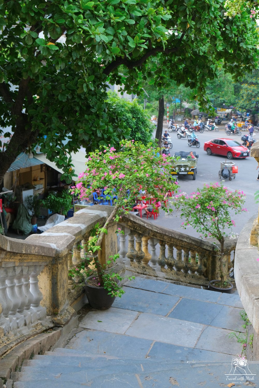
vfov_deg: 44.5
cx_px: 130
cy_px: 194
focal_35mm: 44
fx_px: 475
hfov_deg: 30.5
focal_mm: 29.2
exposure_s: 1/210
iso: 800
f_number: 4
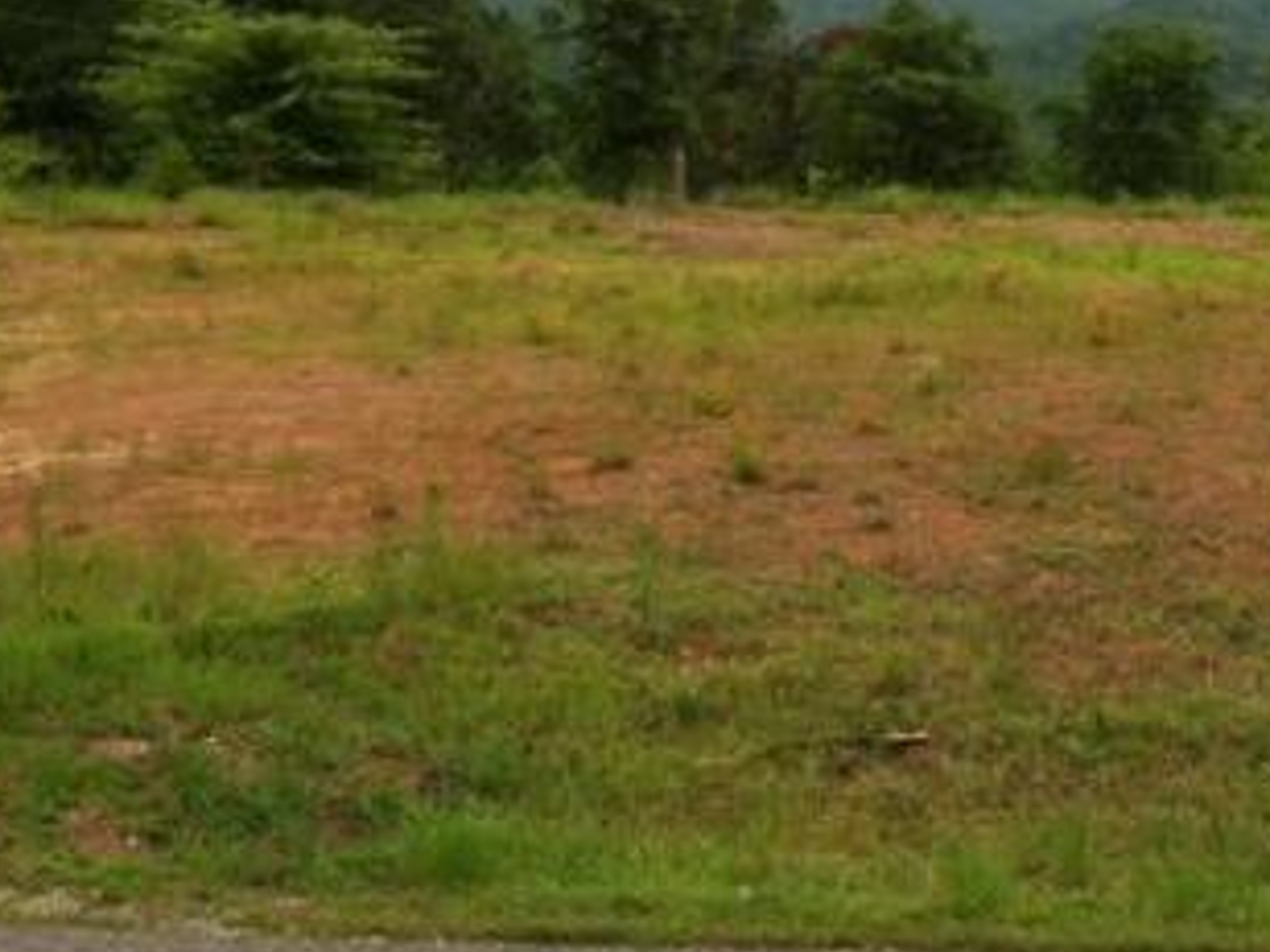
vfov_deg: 21.9
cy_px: 169
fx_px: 2421
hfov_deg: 29.3
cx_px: 808
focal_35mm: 66
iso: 80
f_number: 2.8
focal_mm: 3.85
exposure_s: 1/462
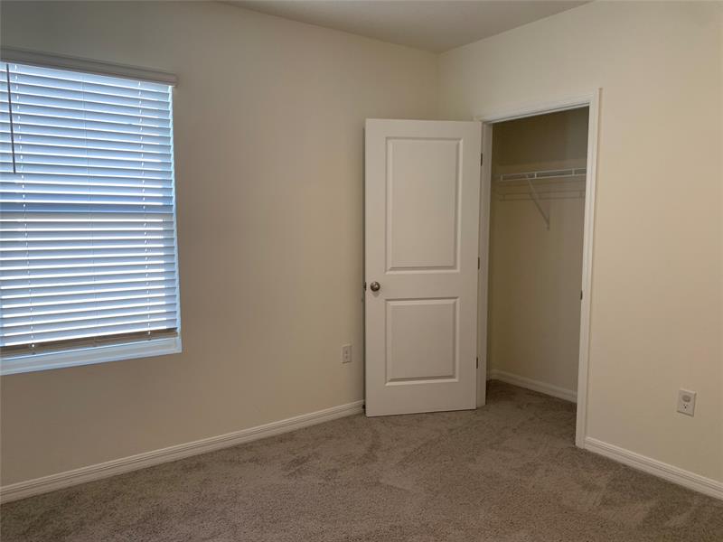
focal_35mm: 26
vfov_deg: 53.1
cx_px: 362
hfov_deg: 67.3
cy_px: 271
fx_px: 543
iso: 64
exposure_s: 1/60
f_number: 1.8
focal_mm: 4.25
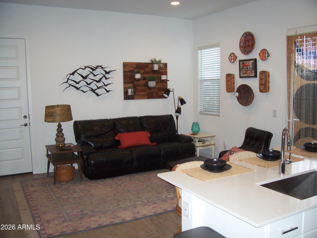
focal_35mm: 34
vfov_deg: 41.8
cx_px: 158
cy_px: 119
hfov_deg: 53.9
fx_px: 312
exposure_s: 1/60
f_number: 2.7
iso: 160
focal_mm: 5.6
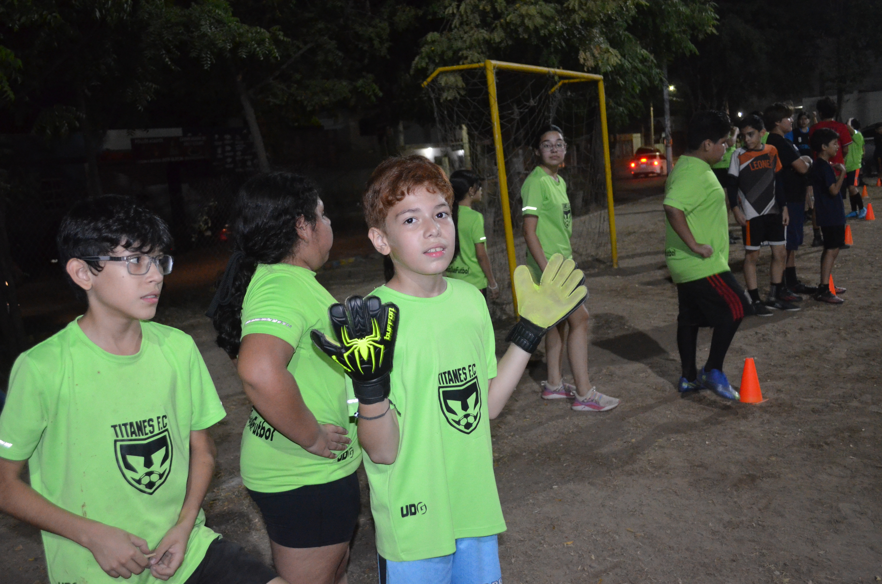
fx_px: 880
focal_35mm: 36
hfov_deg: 53.2
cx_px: 441
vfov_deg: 36.7
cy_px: 292
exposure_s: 1/60
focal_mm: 24
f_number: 4
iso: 3200
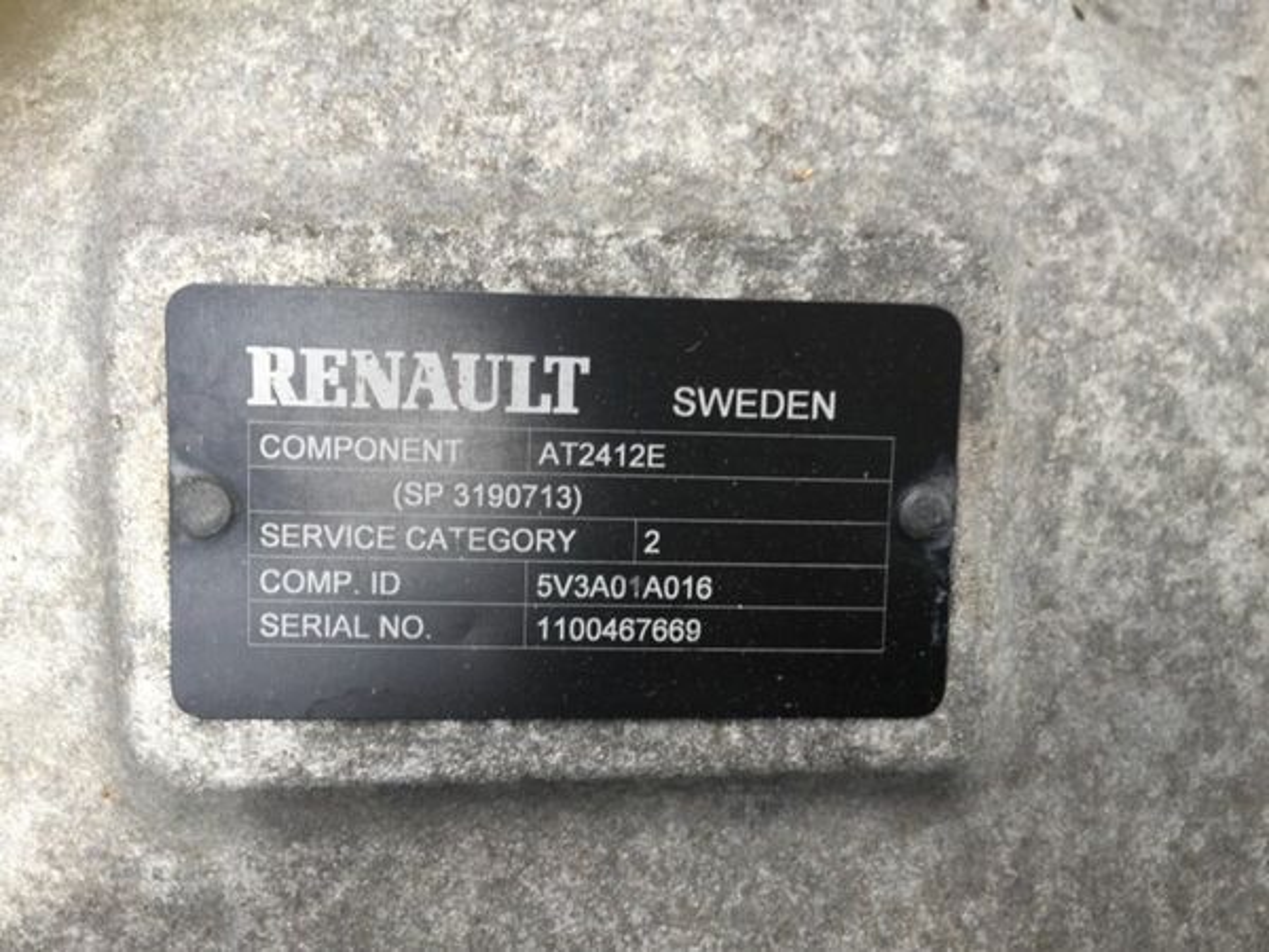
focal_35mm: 29
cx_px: 634
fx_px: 1063
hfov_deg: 61.7
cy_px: 476
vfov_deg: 48.2
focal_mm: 4.15
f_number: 2.2
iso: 32
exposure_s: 1/50
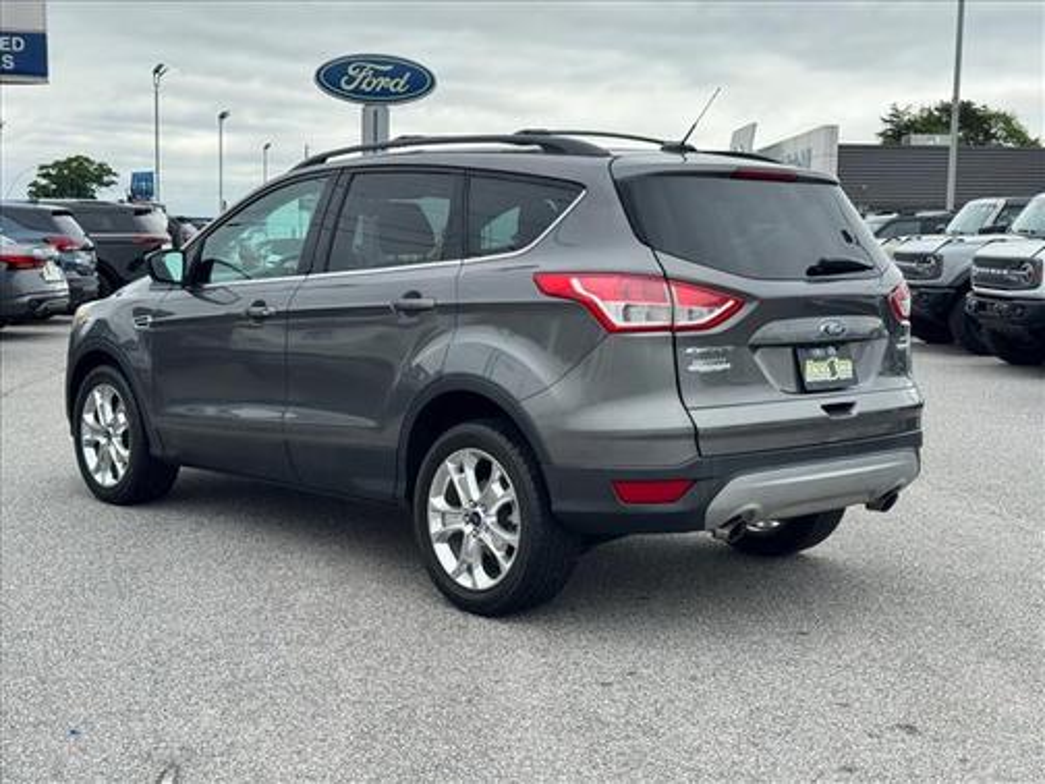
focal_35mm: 48
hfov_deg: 39.7
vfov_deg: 30.3
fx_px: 1449
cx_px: 522
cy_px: 392
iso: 64
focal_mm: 6.76
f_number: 1.78
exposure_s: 1/1724
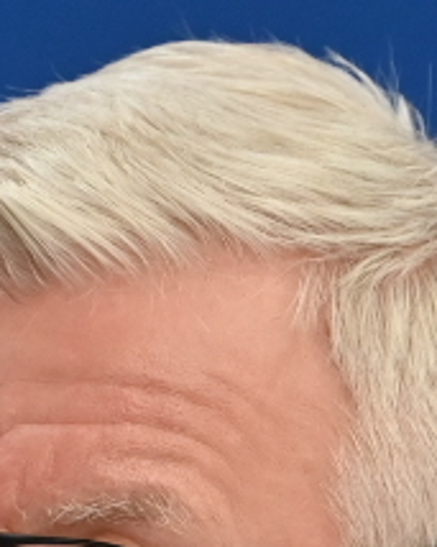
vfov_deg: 1.5
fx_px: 20692
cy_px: 1258
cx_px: -36
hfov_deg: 1.2
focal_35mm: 1279
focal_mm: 180
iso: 720
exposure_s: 1/200
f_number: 2.8
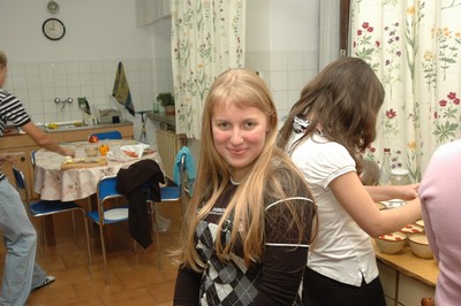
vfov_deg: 33.0
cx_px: 230
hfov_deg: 48.0
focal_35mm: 40
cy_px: 153
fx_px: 518
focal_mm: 27
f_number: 4
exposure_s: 1/60
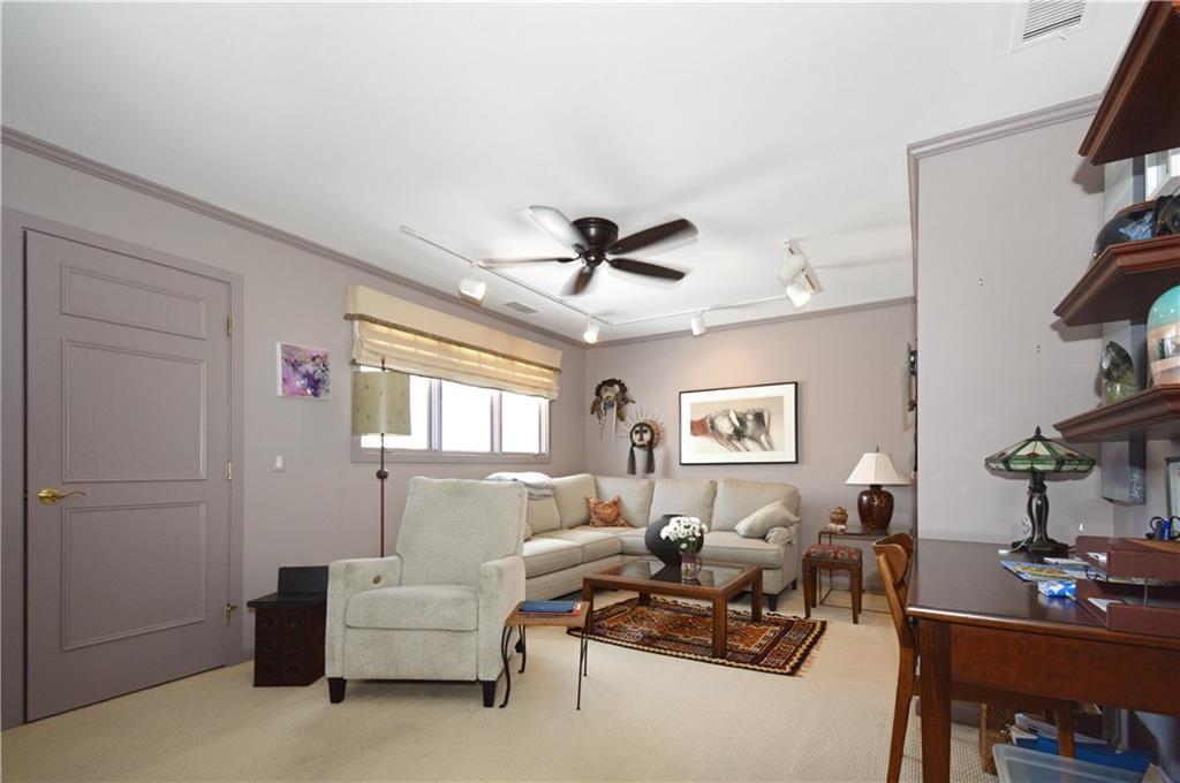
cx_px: 590
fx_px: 491
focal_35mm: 15
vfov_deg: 77.2
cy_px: 392
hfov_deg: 100.5
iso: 400
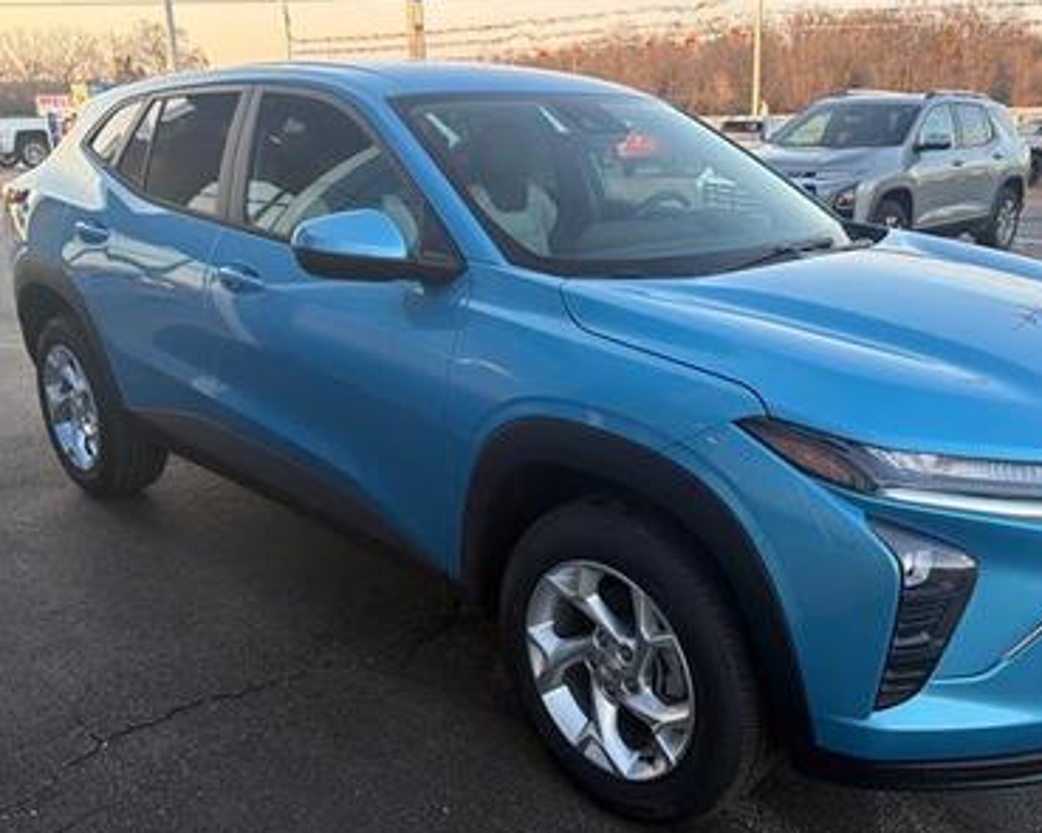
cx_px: 616
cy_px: 457
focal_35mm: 32
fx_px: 987
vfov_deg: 45.7
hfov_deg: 55.3
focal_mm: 6.76
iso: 100
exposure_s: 1/395
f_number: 1.78
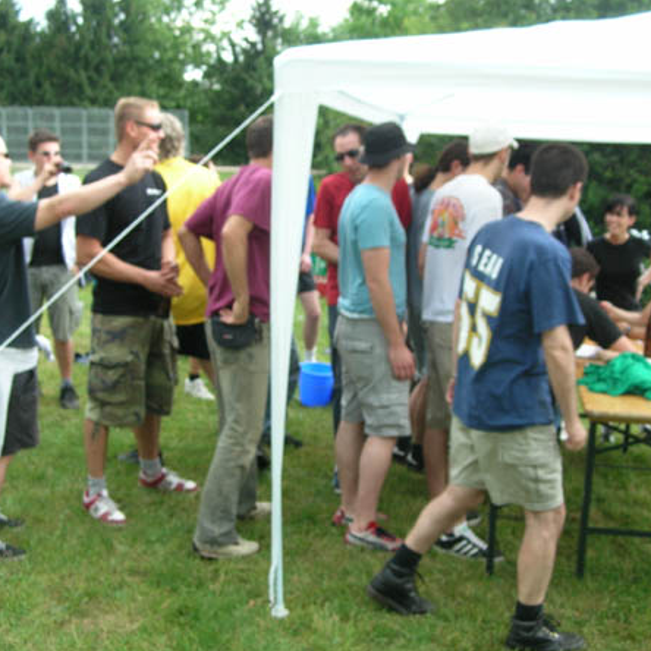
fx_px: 915
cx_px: 355
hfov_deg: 39.1
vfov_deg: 39.2
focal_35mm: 43
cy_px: 328
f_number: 2.7
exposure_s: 1/88.6
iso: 50
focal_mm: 6
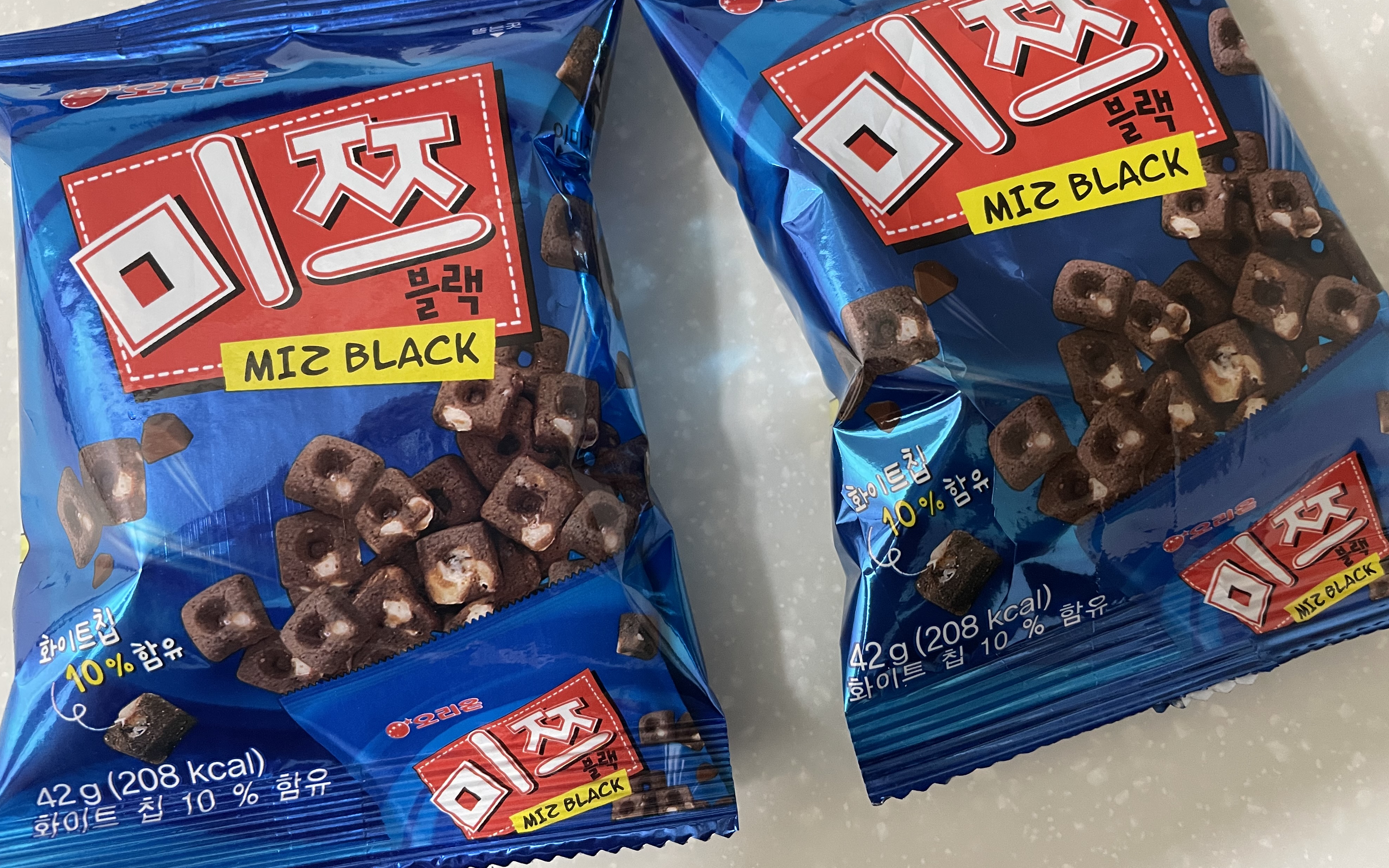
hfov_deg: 66.5
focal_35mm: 28
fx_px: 1060
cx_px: 689
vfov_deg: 44.4
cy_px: 362
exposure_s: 1/60
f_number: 1.6
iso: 320
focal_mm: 4.2
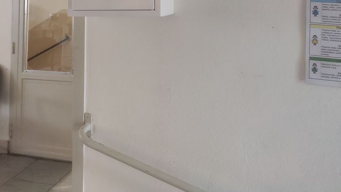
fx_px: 344
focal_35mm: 38
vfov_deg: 28.0
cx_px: 170
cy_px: -26
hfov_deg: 52.8
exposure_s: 1/33
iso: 1500
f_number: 1.75
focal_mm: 4.77
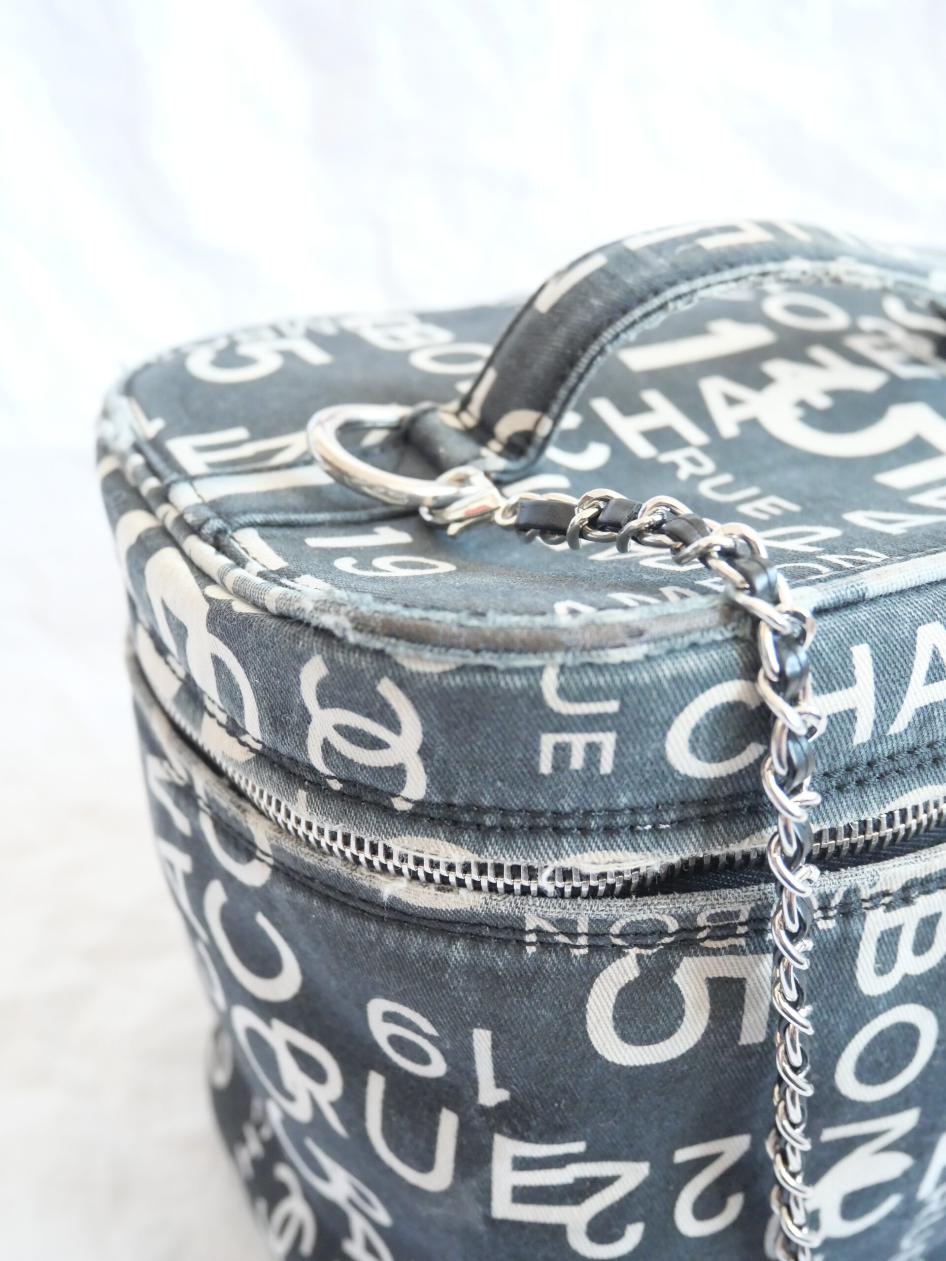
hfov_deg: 44.2
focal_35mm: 32
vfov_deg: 56.8
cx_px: 473
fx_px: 1166
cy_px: 630
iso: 3200
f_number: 3.9
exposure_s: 1/60
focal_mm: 16
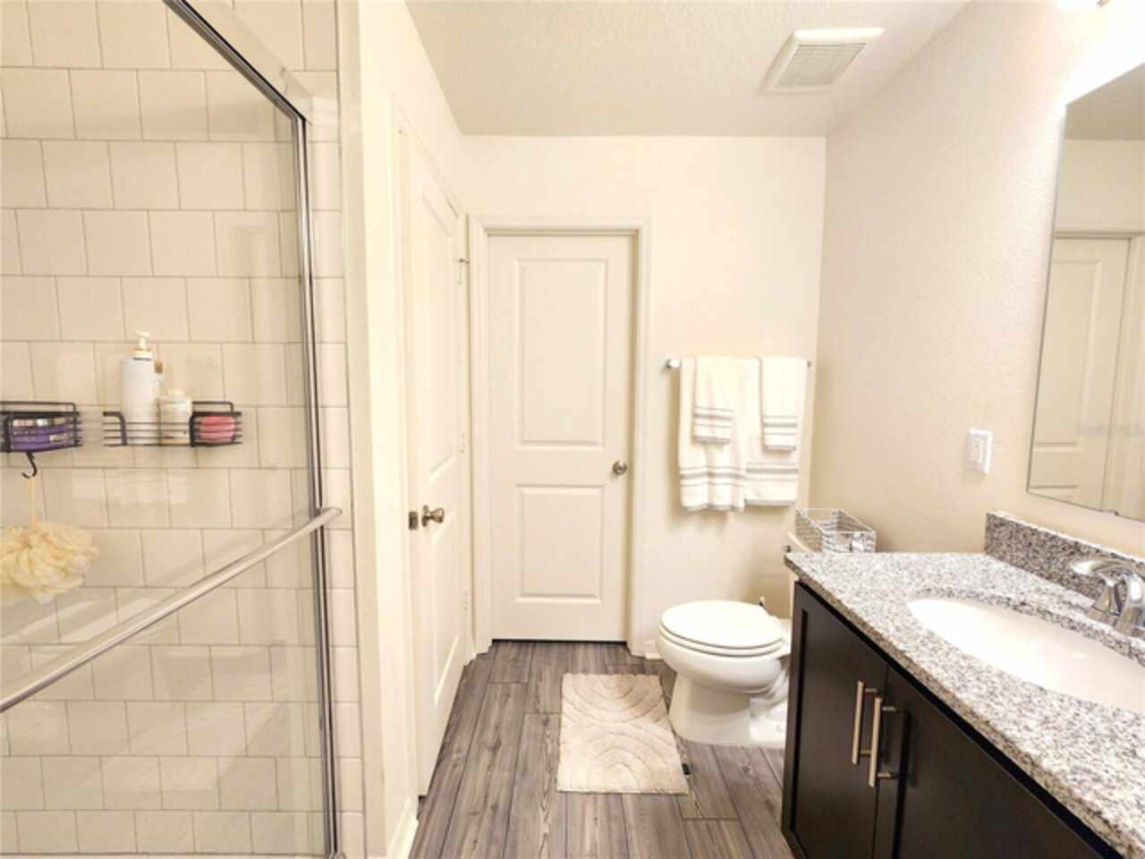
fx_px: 430
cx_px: 572
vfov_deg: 89.9
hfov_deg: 106.2
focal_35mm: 13
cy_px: 430
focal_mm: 2.2
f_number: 2.2
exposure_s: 1/60
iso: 160
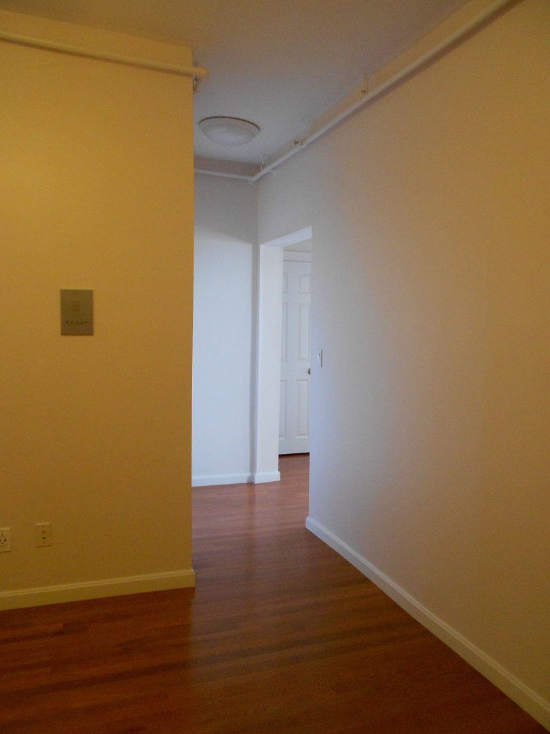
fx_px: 551
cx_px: 275
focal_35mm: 26
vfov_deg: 67.3
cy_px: 367
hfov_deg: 53.1
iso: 400
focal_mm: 4.6
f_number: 3.2
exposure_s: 1/30
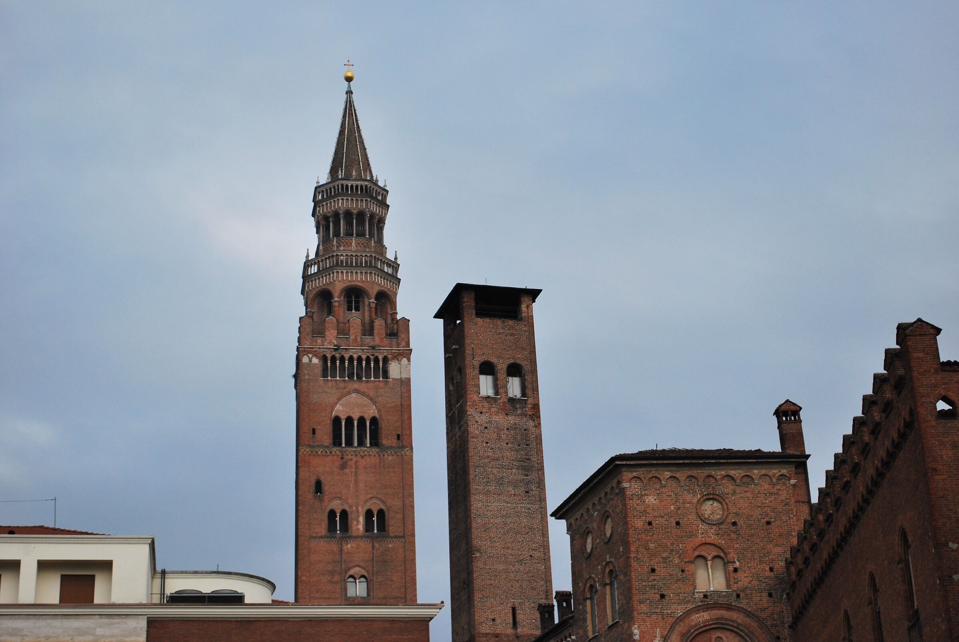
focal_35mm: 63
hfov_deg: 31.9
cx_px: 480
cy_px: 321
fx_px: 1680
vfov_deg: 21.6
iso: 400
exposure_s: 1/1250
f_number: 5.3
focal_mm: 42
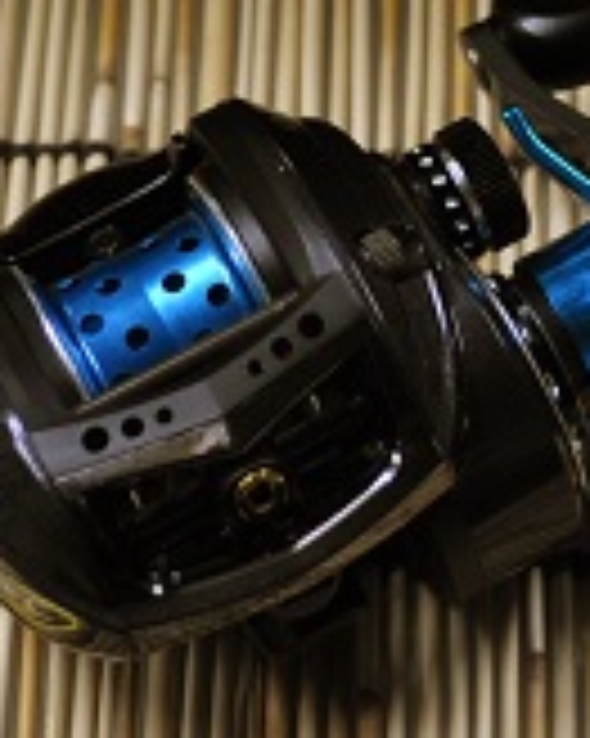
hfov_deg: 9.3
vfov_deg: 11.4
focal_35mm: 166
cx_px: 477
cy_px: -117
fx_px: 3627
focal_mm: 30
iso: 500
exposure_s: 1/60
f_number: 4.5
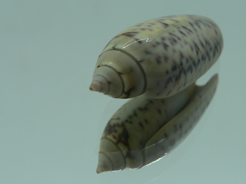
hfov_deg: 35.9
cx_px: 157
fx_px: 377
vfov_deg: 27.4
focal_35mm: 53
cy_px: 71
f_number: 2.8
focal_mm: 4.6
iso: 80
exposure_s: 1/60
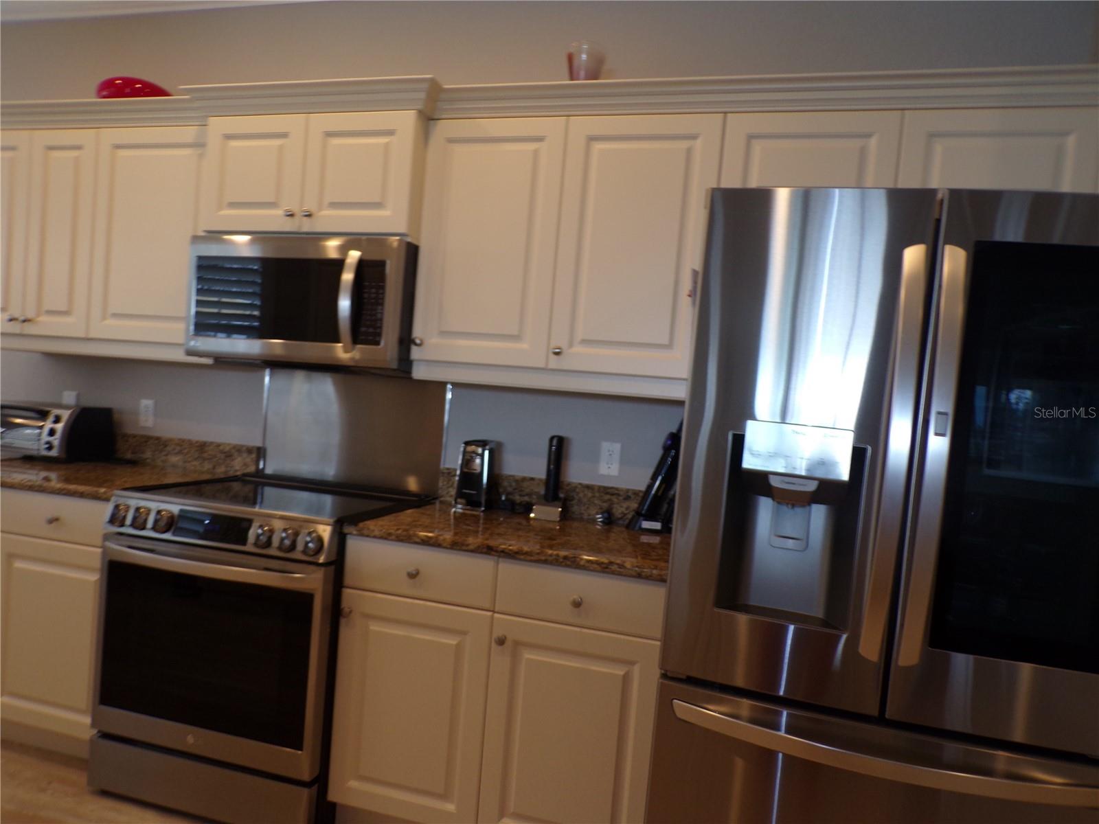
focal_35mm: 24
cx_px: 550
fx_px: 762
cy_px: 412
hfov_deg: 71.6
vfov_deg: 56.8
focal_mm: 4.3
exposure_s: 1/34
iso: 100
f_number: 3
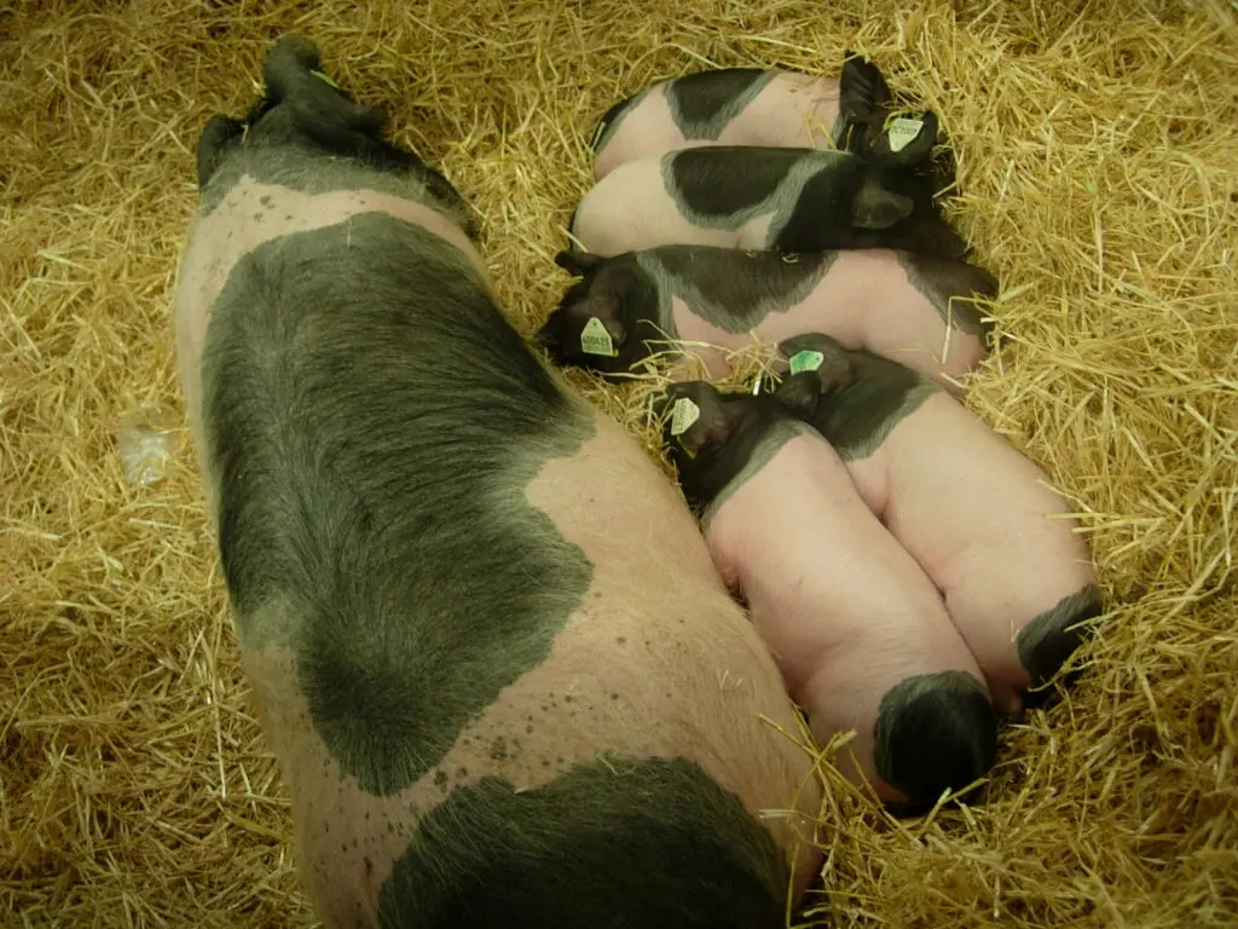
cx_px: 619
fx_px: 1359
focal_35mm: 38
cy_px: 464
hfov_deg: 49.0
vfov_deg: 37.7
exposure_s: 1/7.3
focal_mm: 7.8
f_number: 2.8
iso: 64
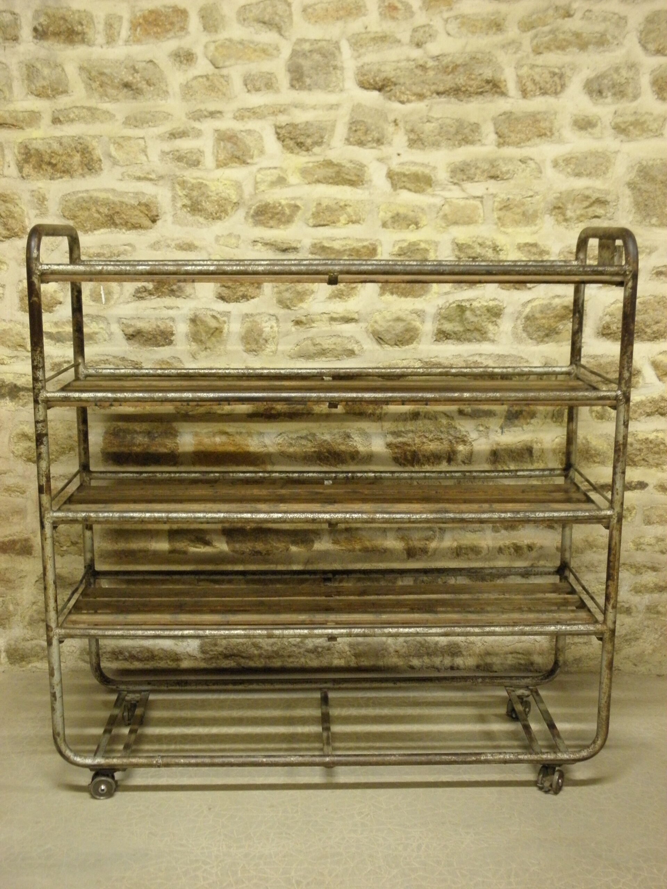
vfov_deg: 47.9
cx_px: 334
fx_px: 1002
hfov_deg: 36.8
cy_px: 444
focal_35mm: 39
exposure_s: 1/8
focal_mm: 7.1
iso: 320
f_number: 3.8
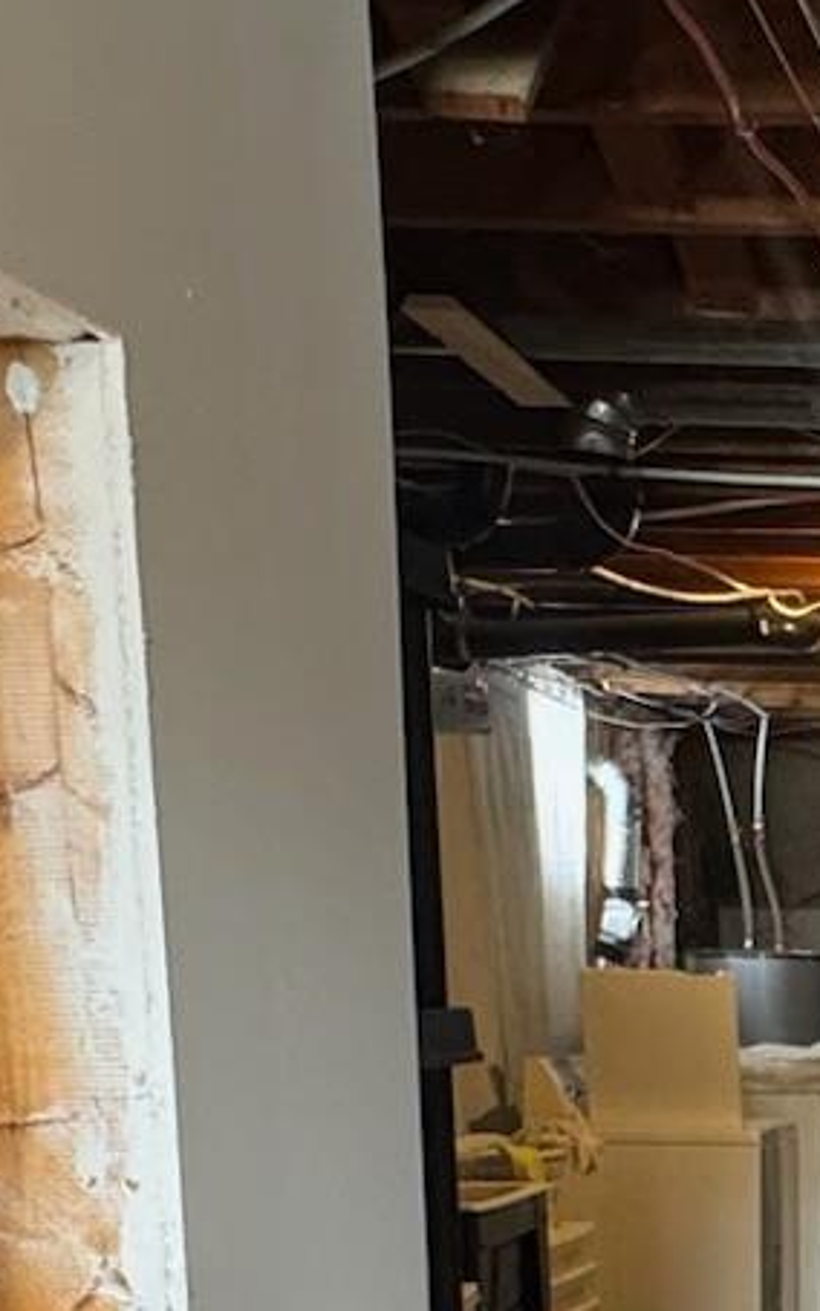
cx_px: 1273
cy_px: 1360
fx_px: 2394
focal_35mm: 67
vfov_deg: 28.4
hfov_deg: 17.3
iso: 320
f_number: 2.2
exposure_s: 1/60
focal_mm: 2.22
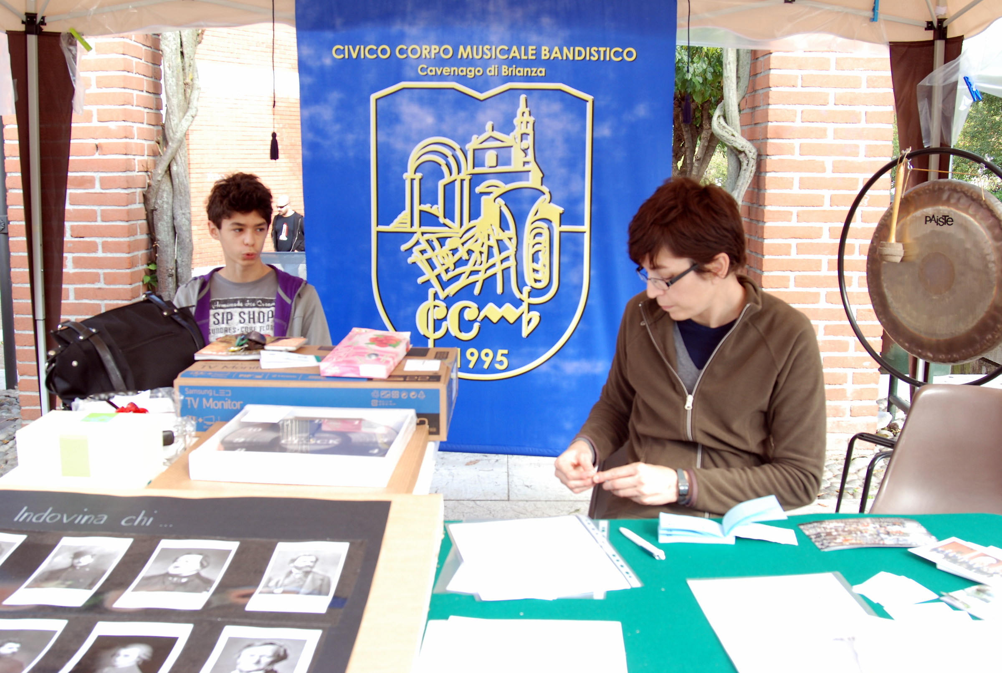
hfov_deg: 53.0
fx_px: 1004
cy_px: 336
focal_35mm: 36
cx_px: 501
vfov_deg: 37.0
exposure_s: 1/40
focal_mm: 24
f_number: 5.6
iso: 200
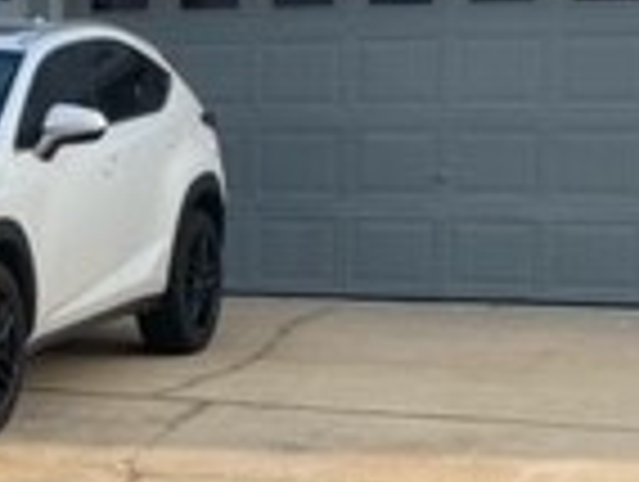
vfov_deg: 12.6
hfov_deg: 16.3
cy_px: 437
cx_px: -63
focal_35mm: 117
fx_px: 2163
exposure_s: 1/782
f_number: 1.8
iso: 32
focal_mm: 4.25
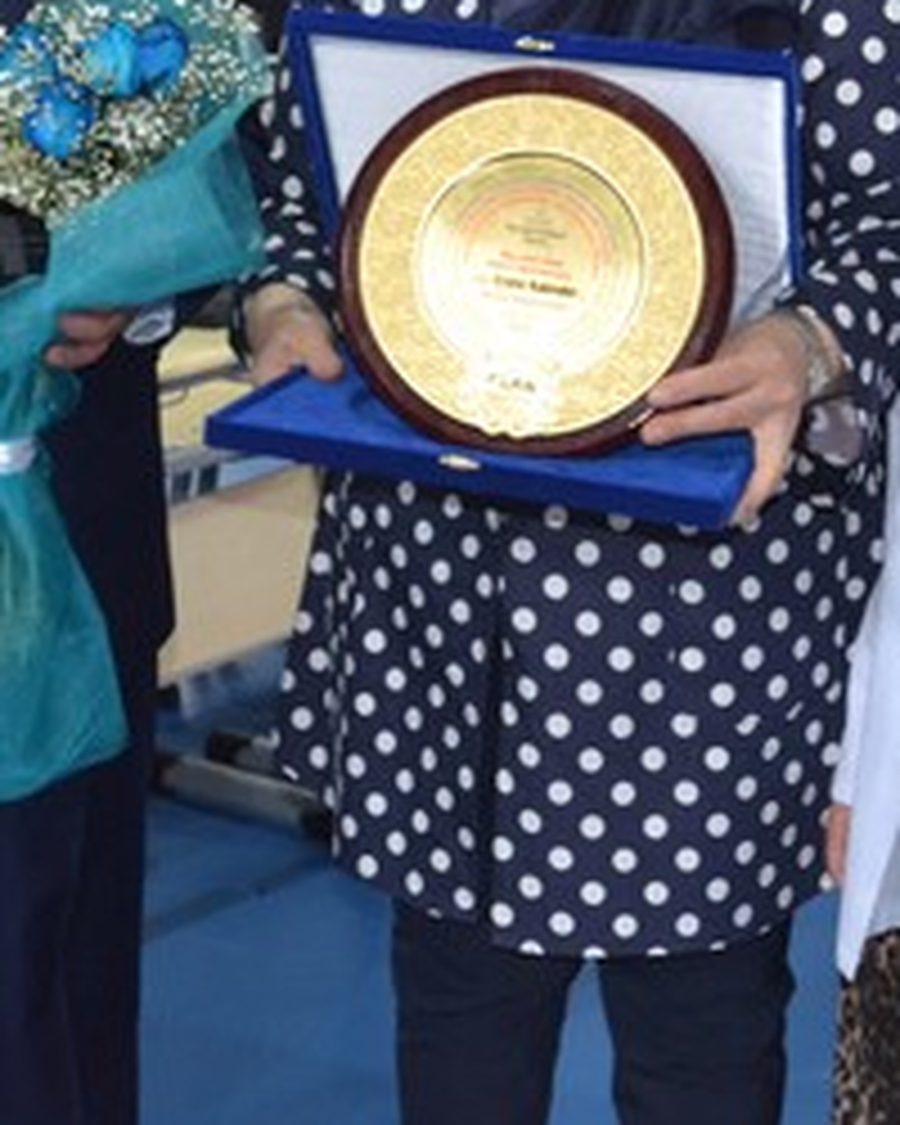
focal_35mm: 98
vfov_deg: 19.4
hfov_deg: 15.7
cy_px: 227
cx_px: 279
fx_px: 3263
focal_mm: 26
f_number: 4.2
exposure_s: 1/60
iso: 1400
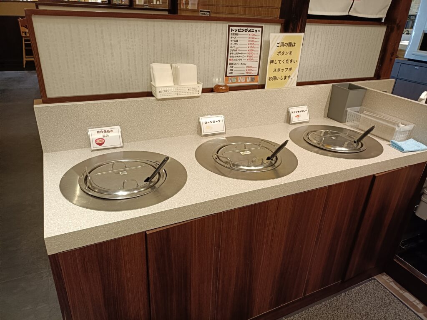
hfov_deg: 69.4
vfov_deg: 54.9
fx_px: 308
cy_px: 160
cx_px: 214
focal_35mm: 25
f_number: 1.7
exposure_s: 1/50
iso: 500
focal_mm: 4.7
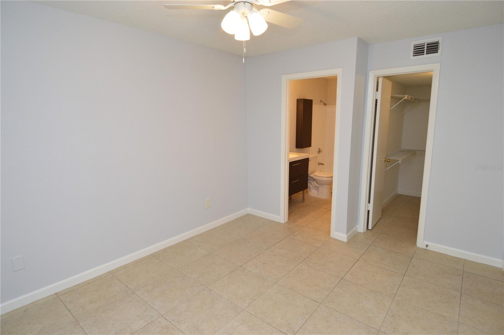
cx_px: 252
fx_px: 252
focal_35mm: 18
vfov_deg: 67.3
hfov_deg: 90.1
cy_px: 168
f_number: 4
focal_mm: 12
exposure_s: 1/60
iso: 400
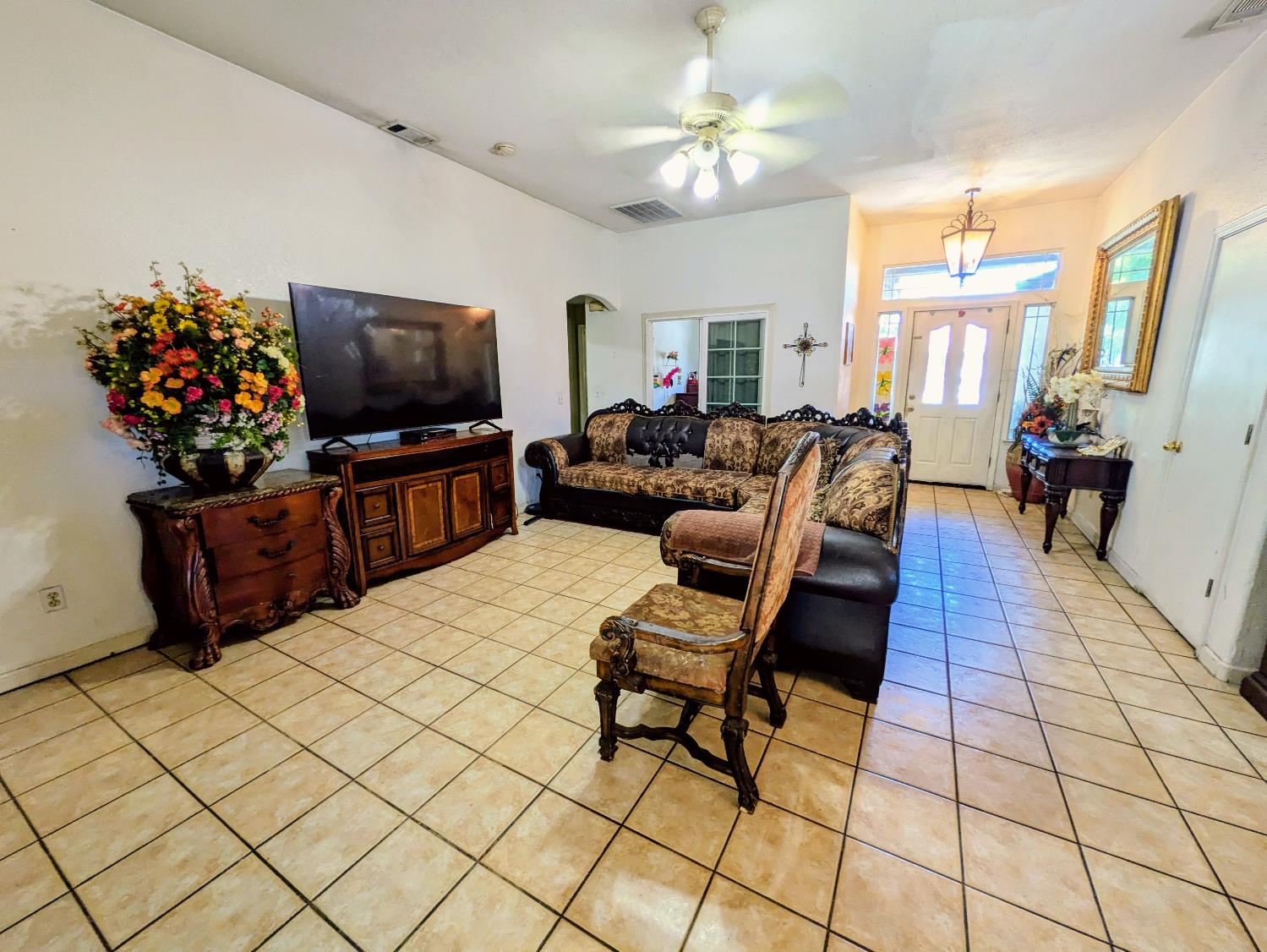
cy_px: 476
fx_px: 513
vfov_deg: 85.7
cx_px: 634
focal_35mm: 14
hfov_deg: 102.0
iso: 72
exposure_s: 1/30
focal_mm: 1.83
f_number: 2.2
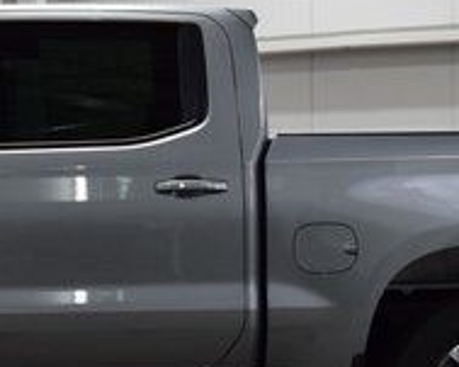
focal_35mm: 143
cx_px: 39
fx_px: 1942
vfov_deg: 10.8
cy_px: 215
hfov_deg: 13.4
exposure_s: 1/60
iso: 1250
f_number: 8
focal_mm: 30
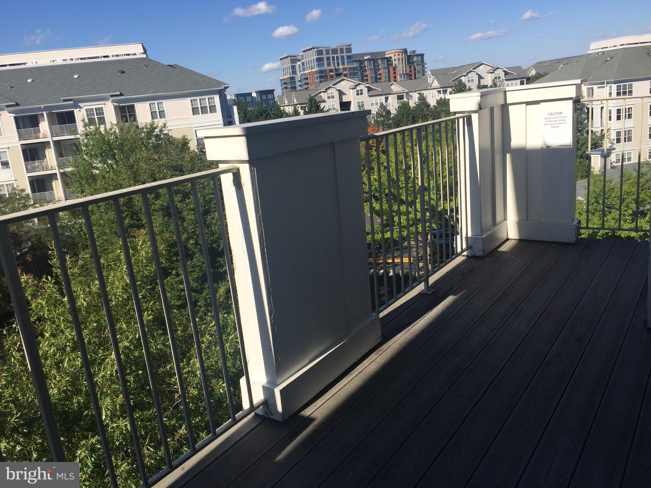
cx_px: 326
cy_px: 244
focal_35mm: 29
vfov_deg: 48.2
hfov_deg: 61.7
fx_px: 545
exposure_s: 1/2475
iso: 32
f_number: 2.2
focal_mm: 4.15
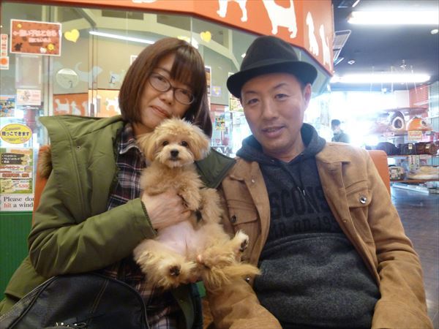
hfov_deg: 71.6
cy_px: 164
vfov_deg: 56.8
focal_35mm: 24
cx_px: 220
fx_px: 304
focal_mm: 4.3
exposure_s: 1/60
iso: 400
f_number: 2.5
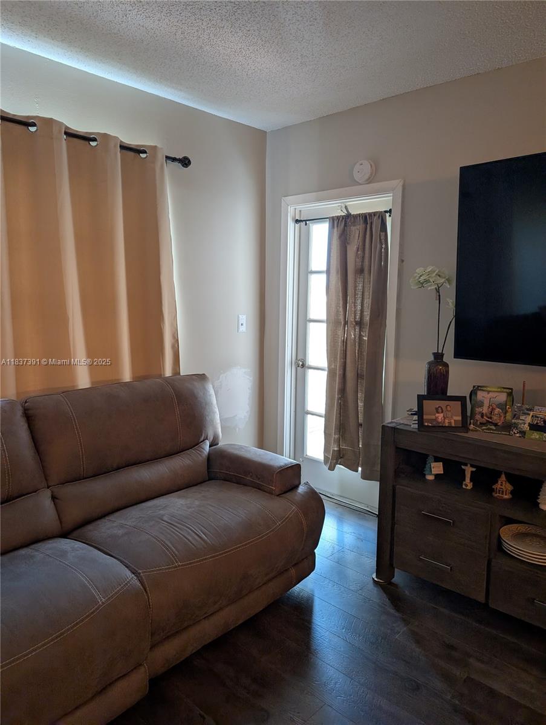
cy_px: 362
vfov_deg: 71.5
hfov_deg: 56.9
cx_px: 273
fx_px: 504
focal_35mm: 24
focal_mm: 6.9
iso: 174
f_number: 1.68
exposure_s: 1/60
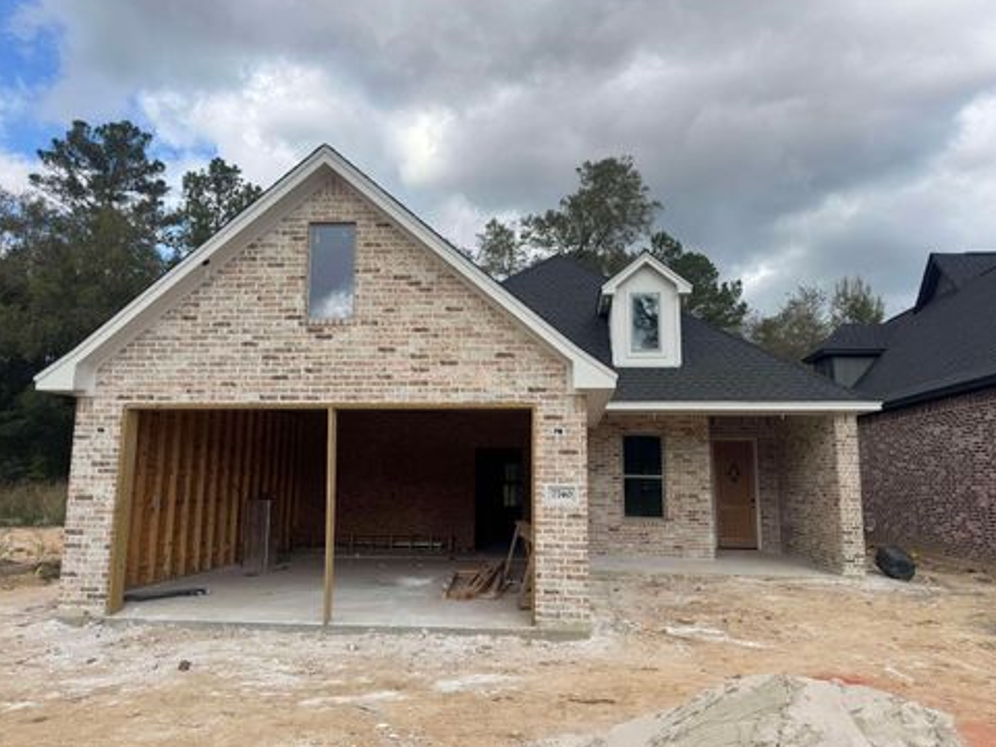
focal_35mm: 25
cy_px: 366
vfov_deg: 54.9
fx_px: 719
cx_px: 496
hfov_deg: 69.4
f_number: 1.78
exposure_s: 1/2959
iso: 80
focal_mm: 6.76
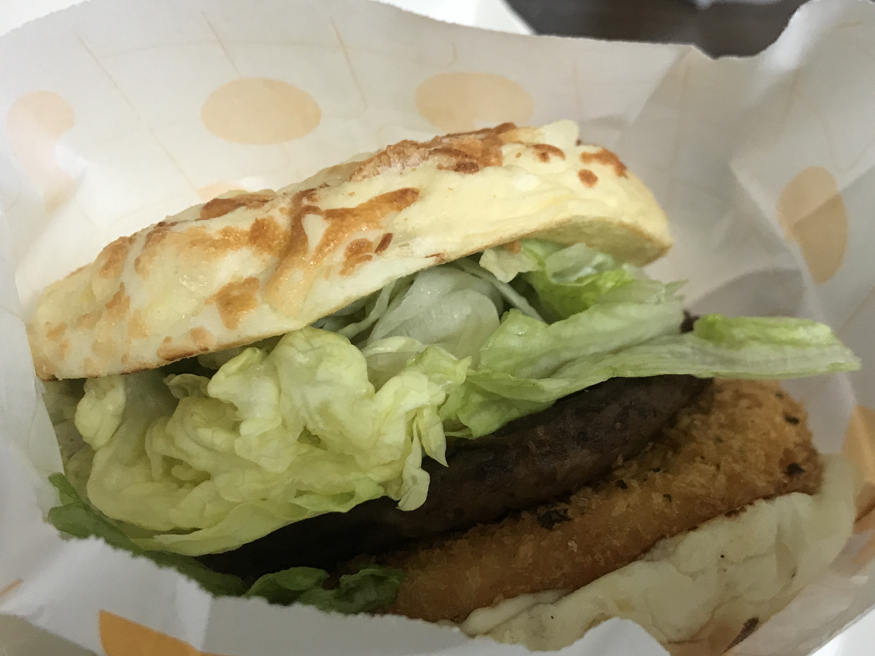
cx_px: 508
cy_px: 336
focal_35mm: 43
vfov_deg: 33.6
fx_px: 1087
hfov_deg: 43.7
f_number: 1.8
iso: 40
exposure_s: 1/24
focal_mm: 3.99
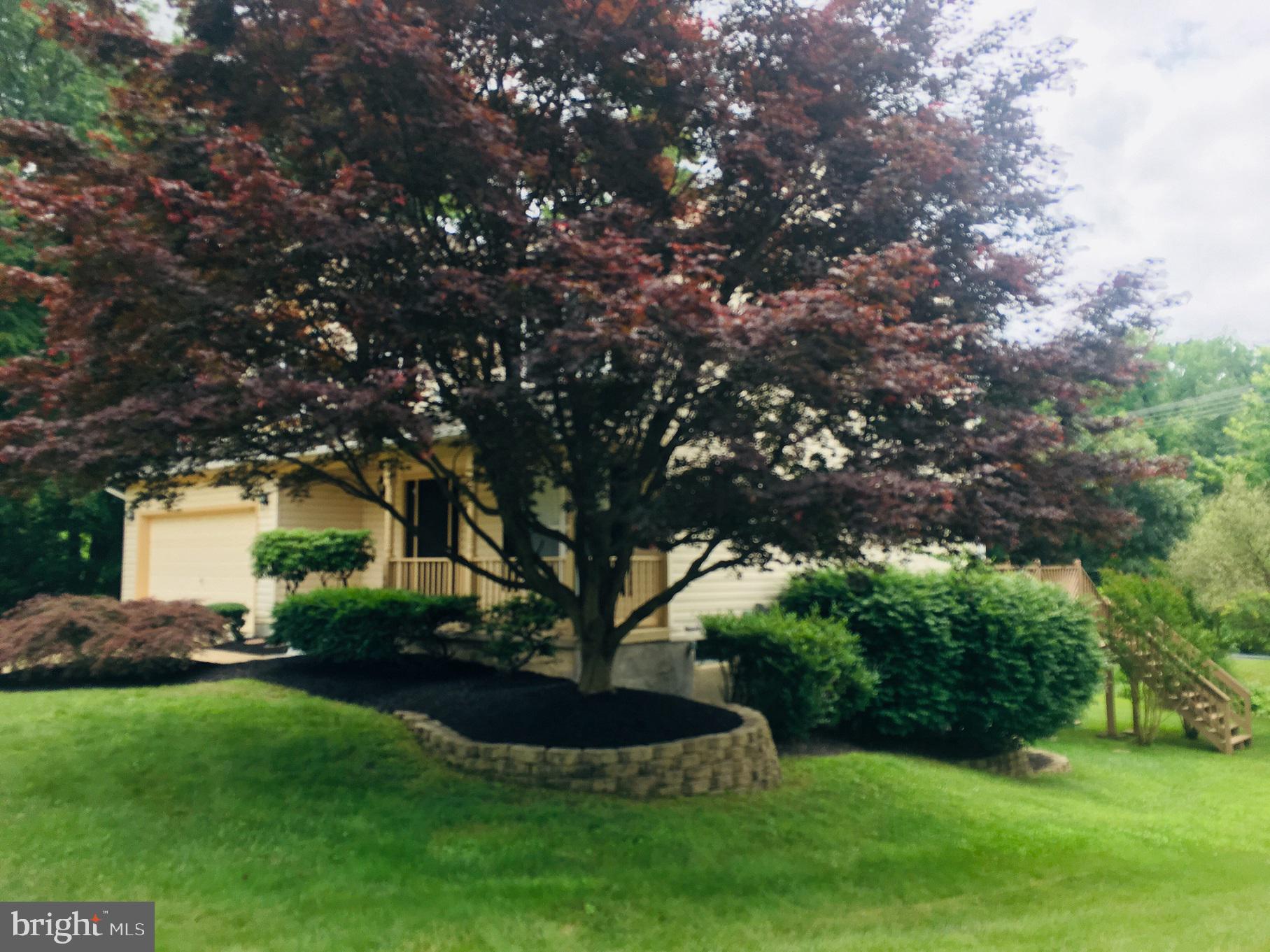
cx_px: 635
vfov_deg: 48.2
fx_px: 1064
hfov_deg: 61.7
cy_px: 476
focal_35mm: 29
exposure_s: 1/620
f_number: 2.2
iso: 25
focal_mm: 4.15
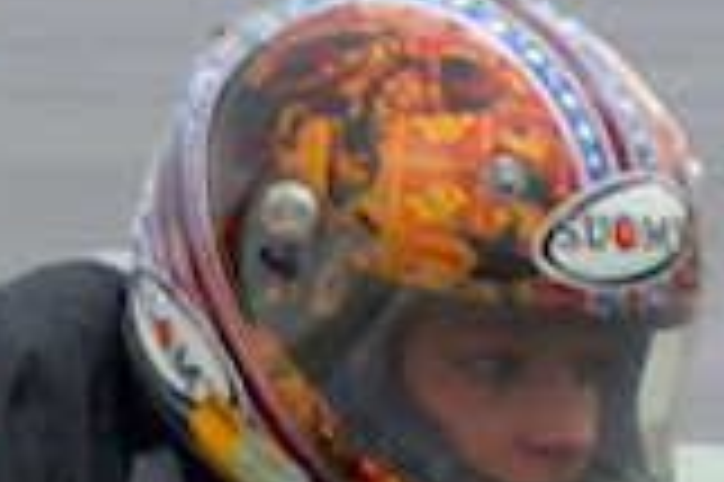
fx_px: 33752
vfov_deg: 0.8
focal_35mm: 1680
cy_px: 1297
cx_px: 189
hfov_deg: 1.2
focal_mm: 150
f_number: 9
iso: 200
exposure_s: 1/320
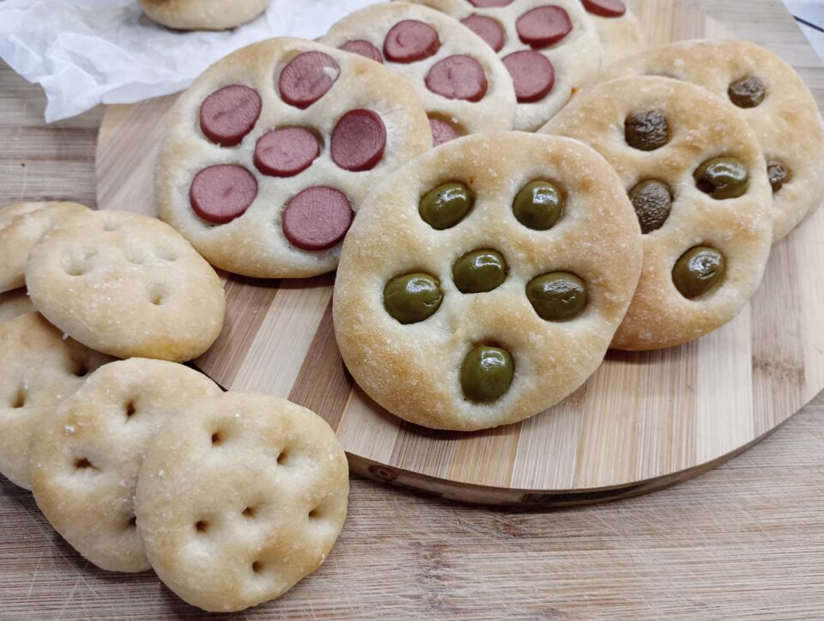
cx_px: 412
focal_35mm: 28
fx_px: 668
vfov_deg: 49.9
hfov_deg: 63.4
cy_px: 310
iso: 436
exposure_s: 1/33.3
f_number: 1.8
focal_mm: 4.27
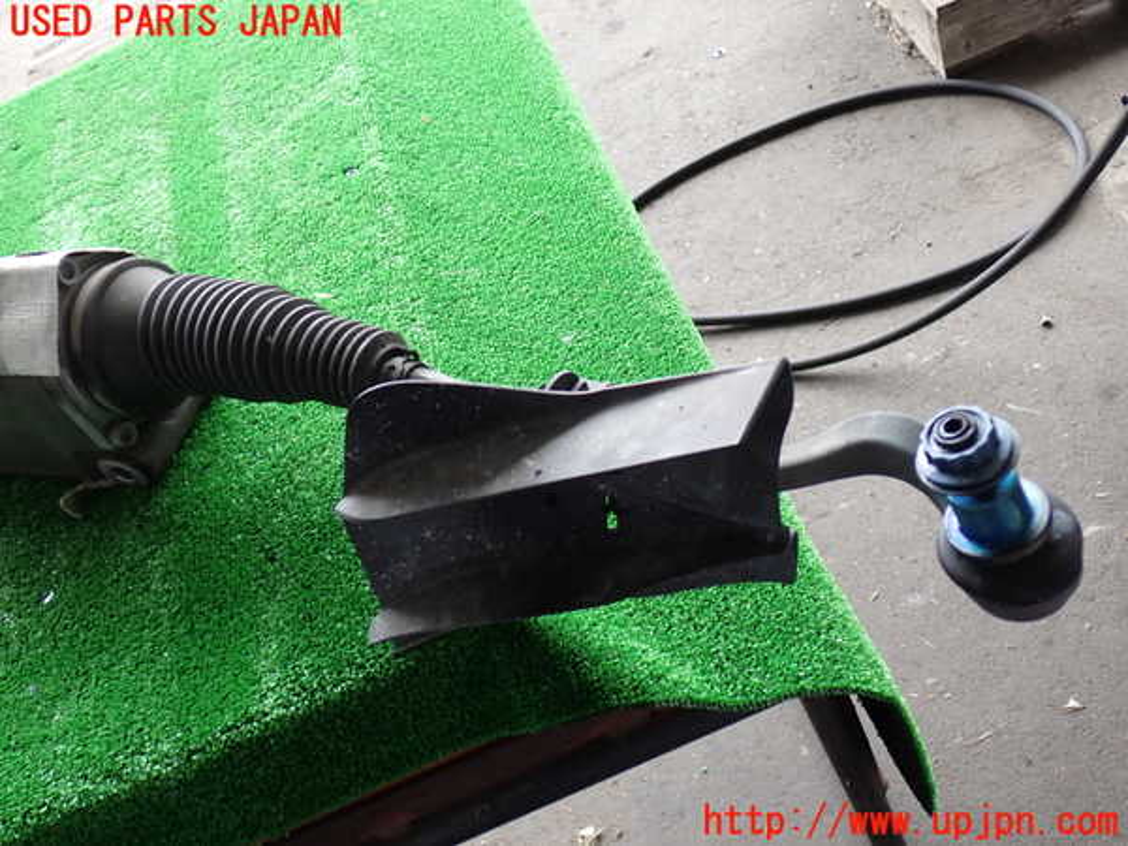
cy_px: 423
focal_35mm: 36
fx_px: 1173
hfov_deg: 51.4
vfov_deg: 39.7
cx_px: 564
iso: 100
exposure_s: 1/80
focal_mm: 6.37
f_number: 2.5
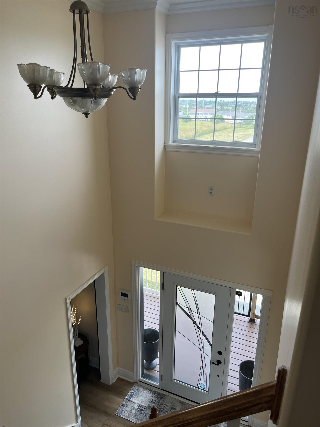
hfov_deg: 53.1
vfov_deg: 67.3
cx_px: 160
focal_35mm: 26
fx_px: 320
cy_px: 214
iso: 40
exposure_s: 1/175
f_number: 1.6
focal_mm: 5.1
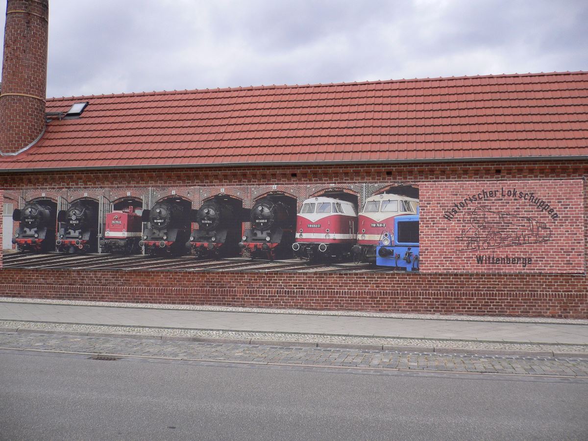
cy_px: 220
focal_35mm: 35
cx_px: 294
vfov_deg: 40.7
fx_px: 595
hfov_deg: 52.6
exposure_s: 1/200
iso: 100
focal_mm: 5.8
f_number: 2.8
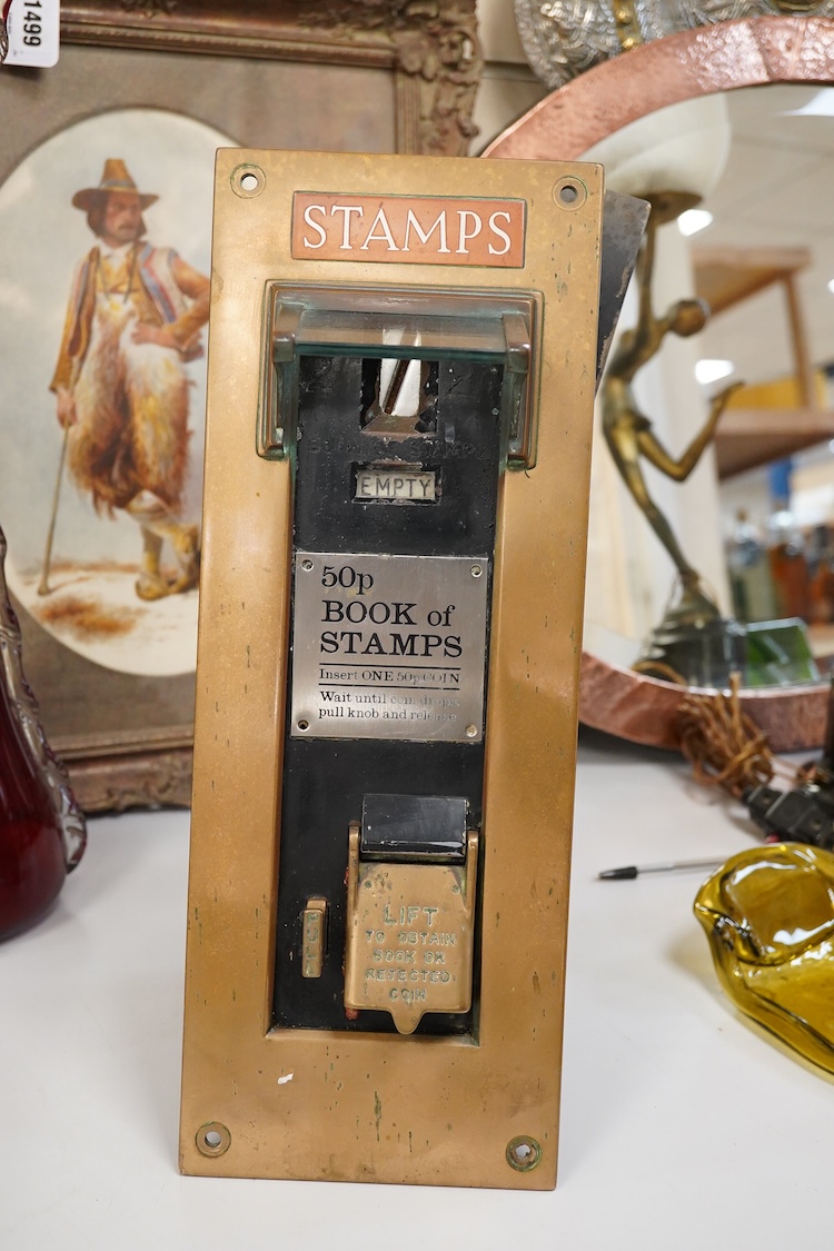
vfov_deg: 43.6
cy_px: 626
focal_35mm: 45
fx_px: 1564
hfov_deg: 29.9
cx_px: 417
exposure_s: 1/160
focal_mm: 30
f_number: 4.5
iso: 2500
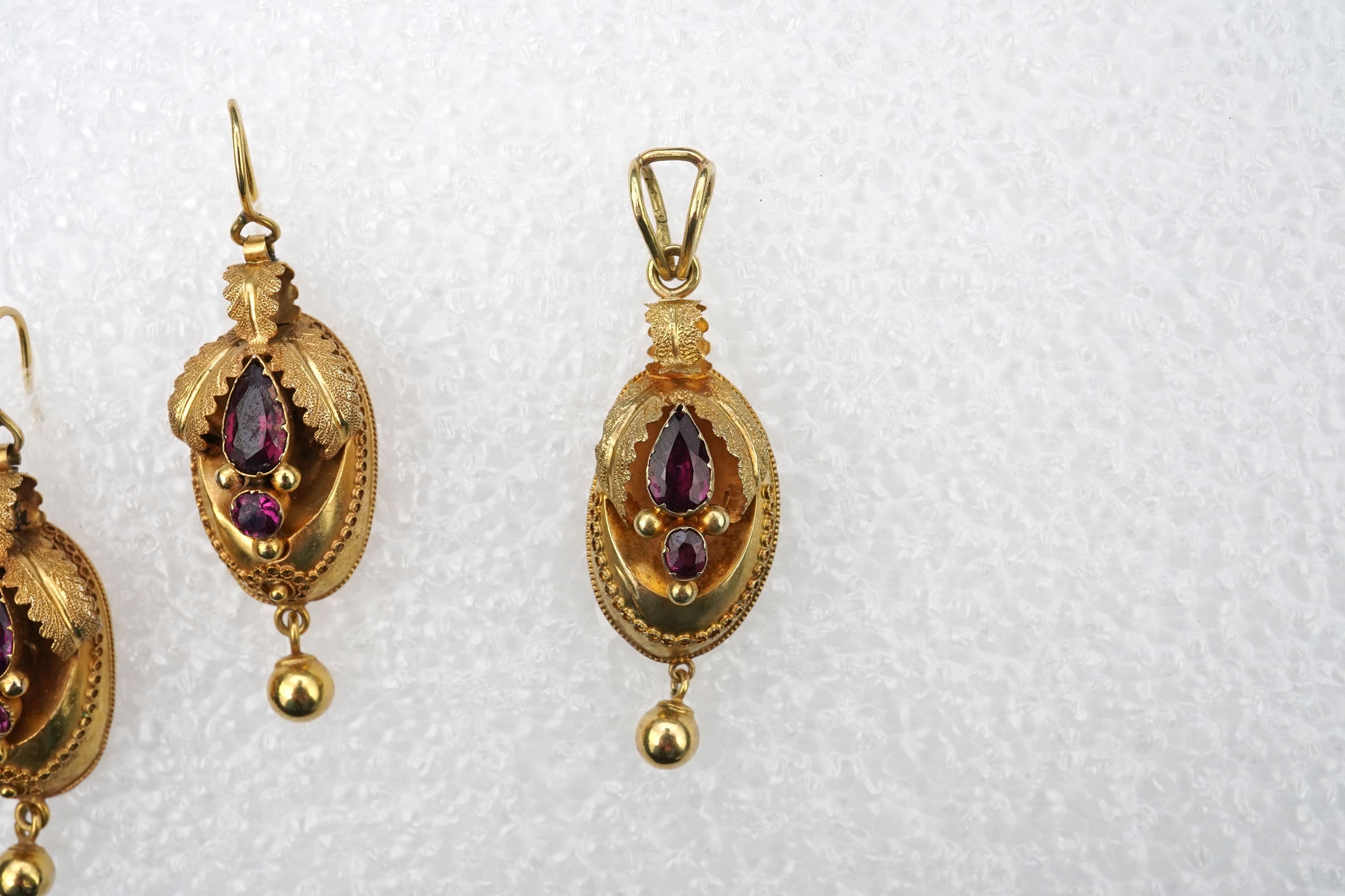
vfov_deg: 29.9
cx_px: 672
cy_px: 448
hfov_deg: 43.6
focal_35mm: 45
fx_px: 1681
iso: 640
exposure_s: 1/125
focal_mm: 30
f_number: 20
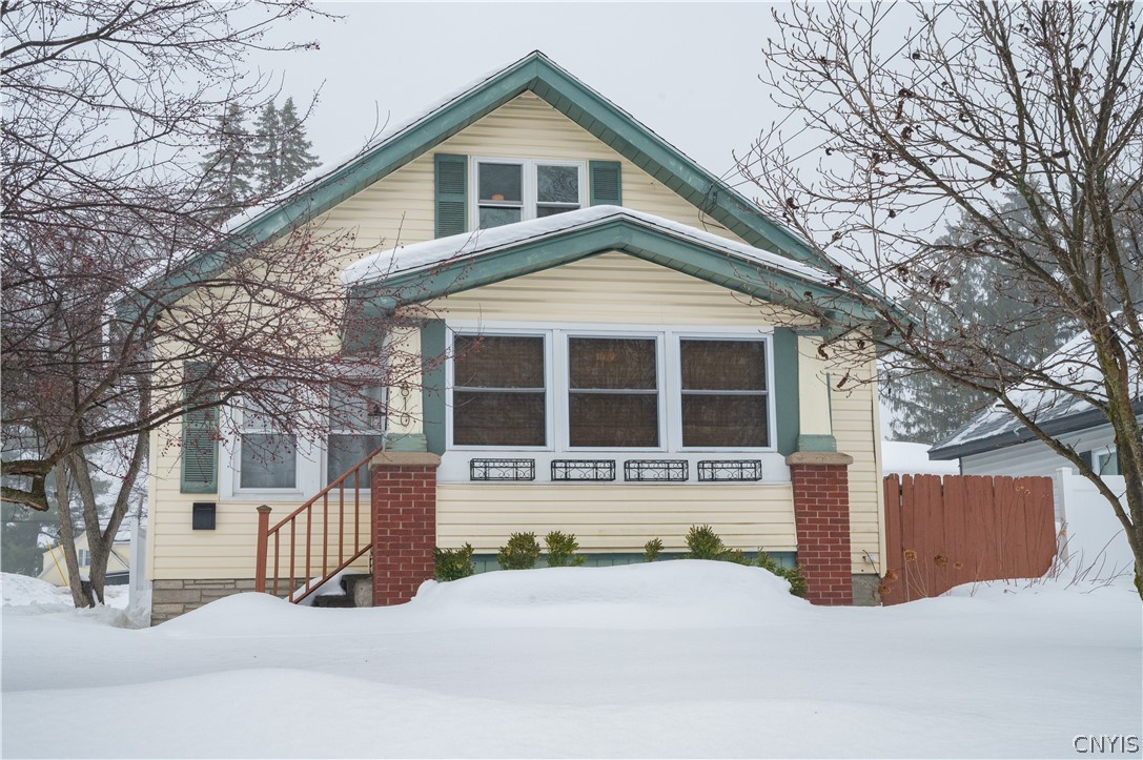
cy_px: 380
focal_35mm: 44
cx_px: 572
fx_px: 1396
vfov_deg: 30.5
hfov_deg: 44.5
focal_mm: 44
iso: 1000
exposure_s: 1/640
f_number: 11
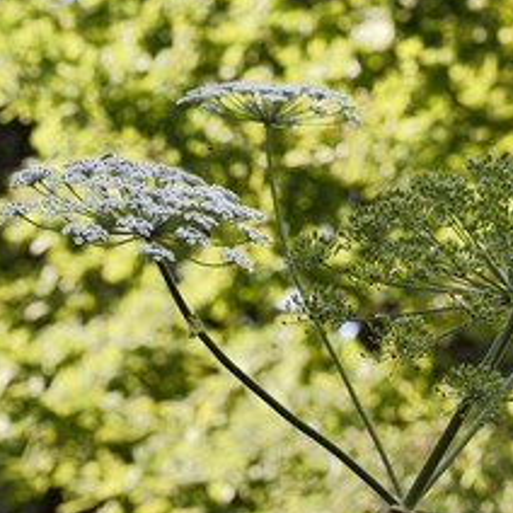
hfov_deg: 8.0
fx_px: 3672
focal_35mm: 219
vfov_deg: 8.0
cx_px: 465
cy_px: 322
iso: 200
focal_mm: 130
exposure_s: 1/200
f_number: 7.1
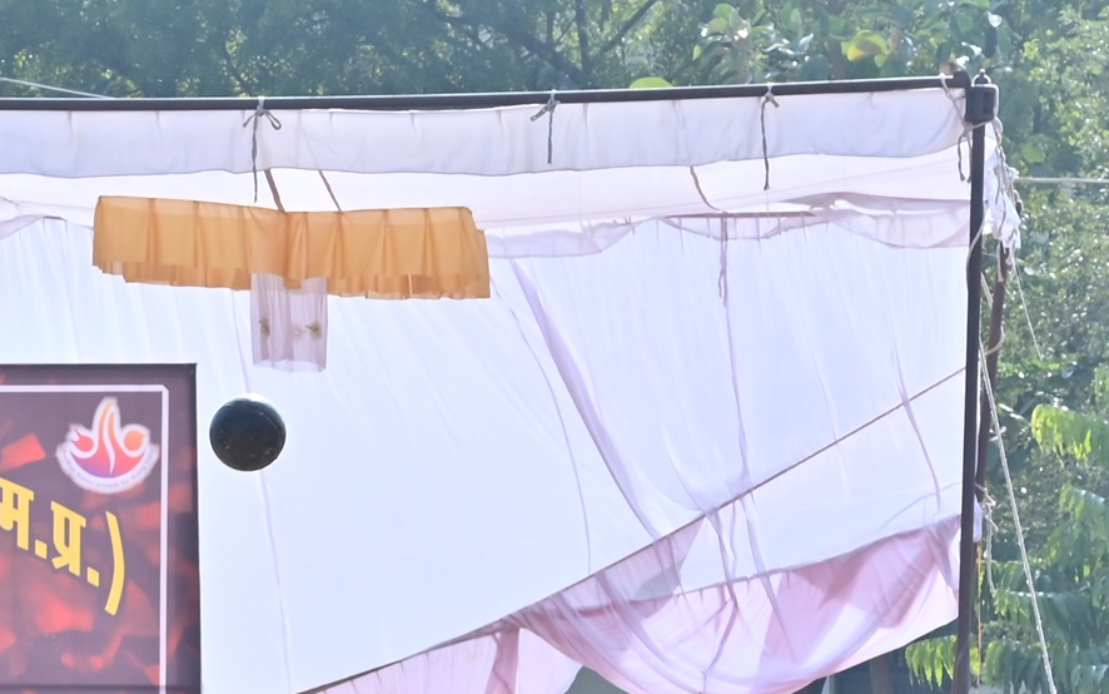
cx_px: 4
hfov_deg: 6.8
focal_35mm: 306
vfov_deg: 4.3
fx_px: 9250
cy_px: 1115
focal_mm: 88
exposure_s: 1/125
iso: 125
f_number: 13
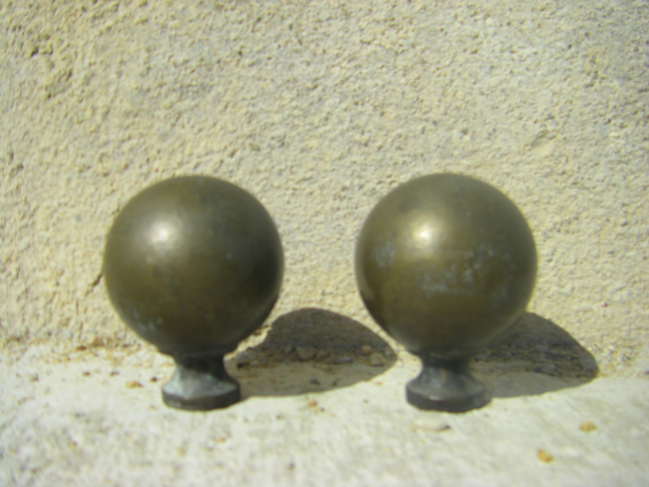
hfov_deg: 49.0
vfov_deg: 37.7
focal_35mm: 38
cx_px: 324
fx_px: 712
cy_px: 244
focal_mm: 6.3
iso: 64
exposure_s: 1/320
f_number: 7
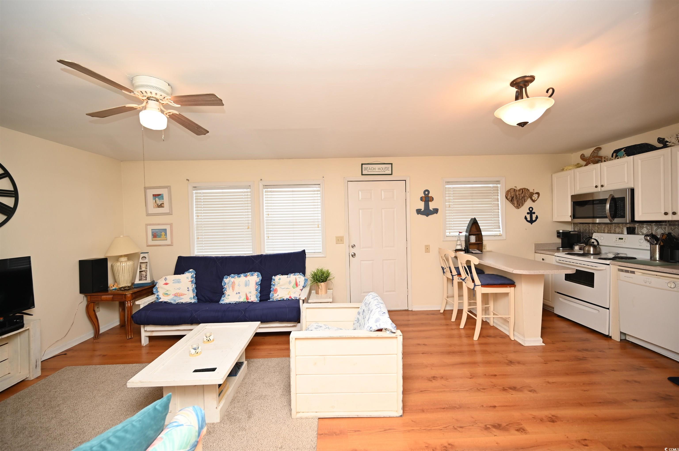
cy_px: 226
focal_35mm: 14
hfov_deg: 104.3
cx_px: 340
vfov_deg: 81.1
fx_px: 264
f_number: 4
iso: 450
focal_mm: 14
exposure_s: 1/60
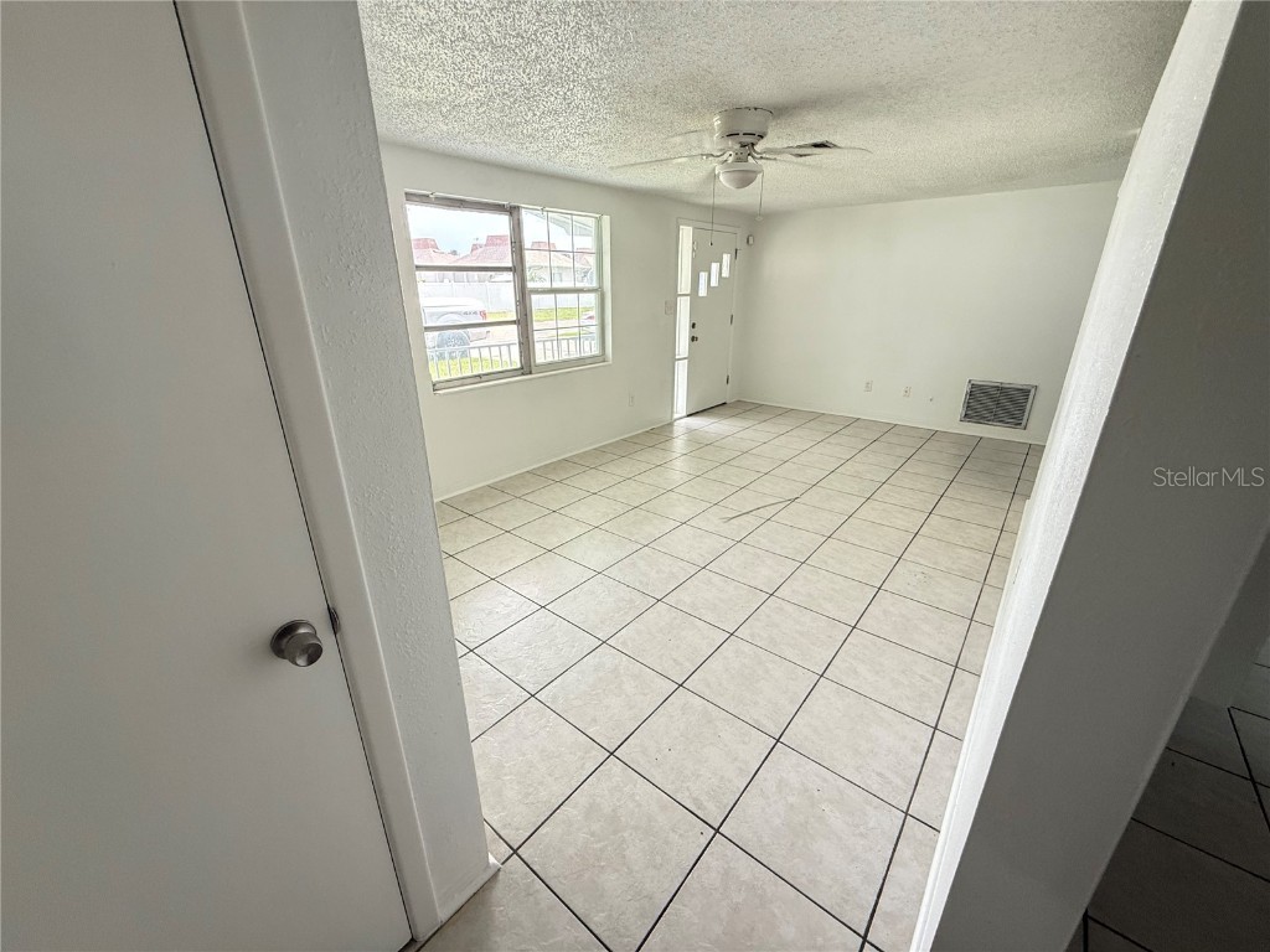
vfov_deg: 85.7
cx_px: 635
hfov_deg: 102.1
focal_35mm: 14
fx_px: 514
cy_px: 476
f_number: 2.2
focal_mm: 2.22
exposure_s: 1/99
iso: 200
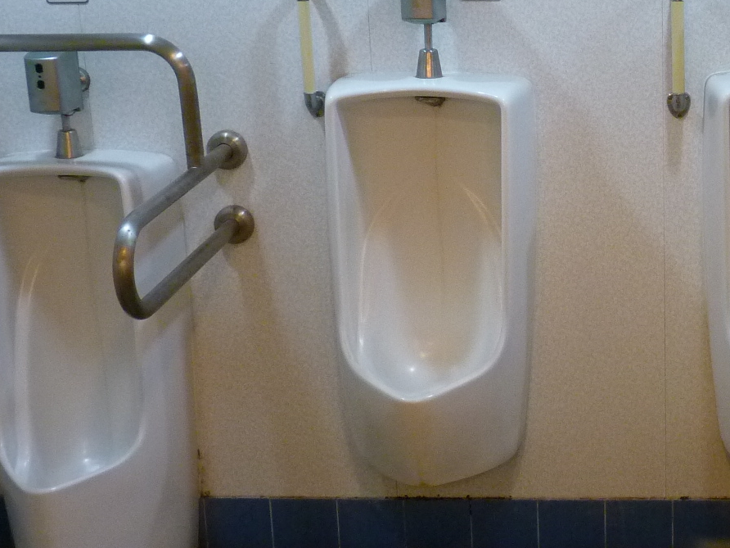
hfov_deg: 30.0
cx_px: 641
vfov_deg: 23.6
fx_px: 1307
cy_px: 200
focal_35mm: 62
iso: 320
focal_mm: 4.8
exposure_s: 1/30
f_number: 2.8
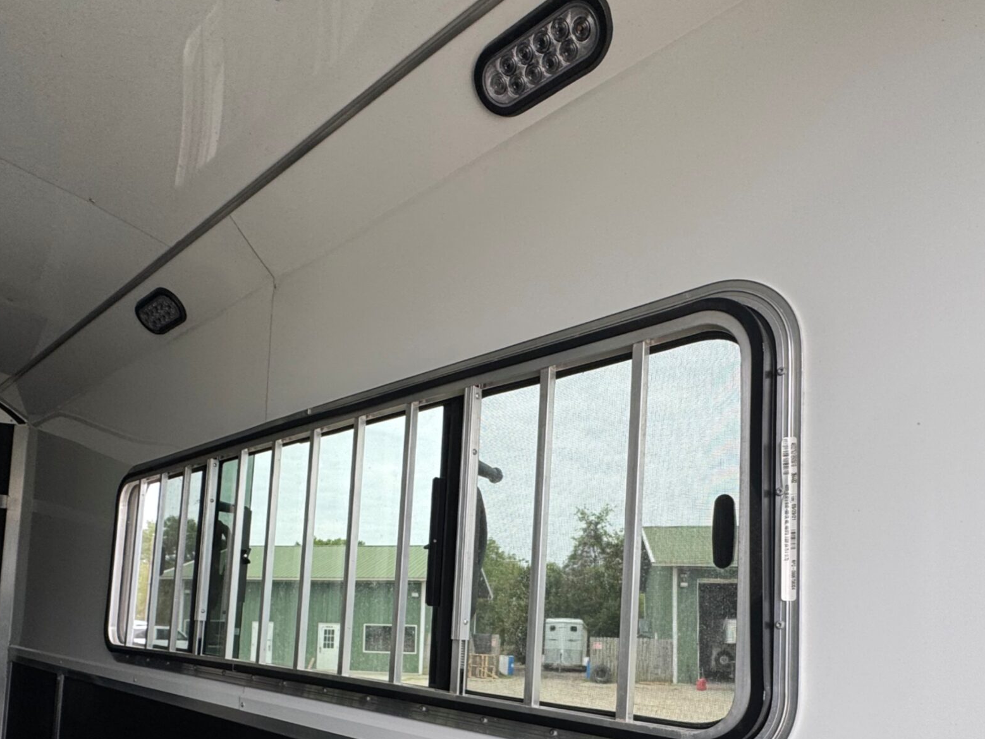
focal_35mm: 23
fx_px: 655
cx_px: 458
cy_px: 580
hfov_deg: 73.8
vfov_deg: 55.2
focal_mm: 2.22
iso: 50
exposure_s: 1/99
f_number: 2.2
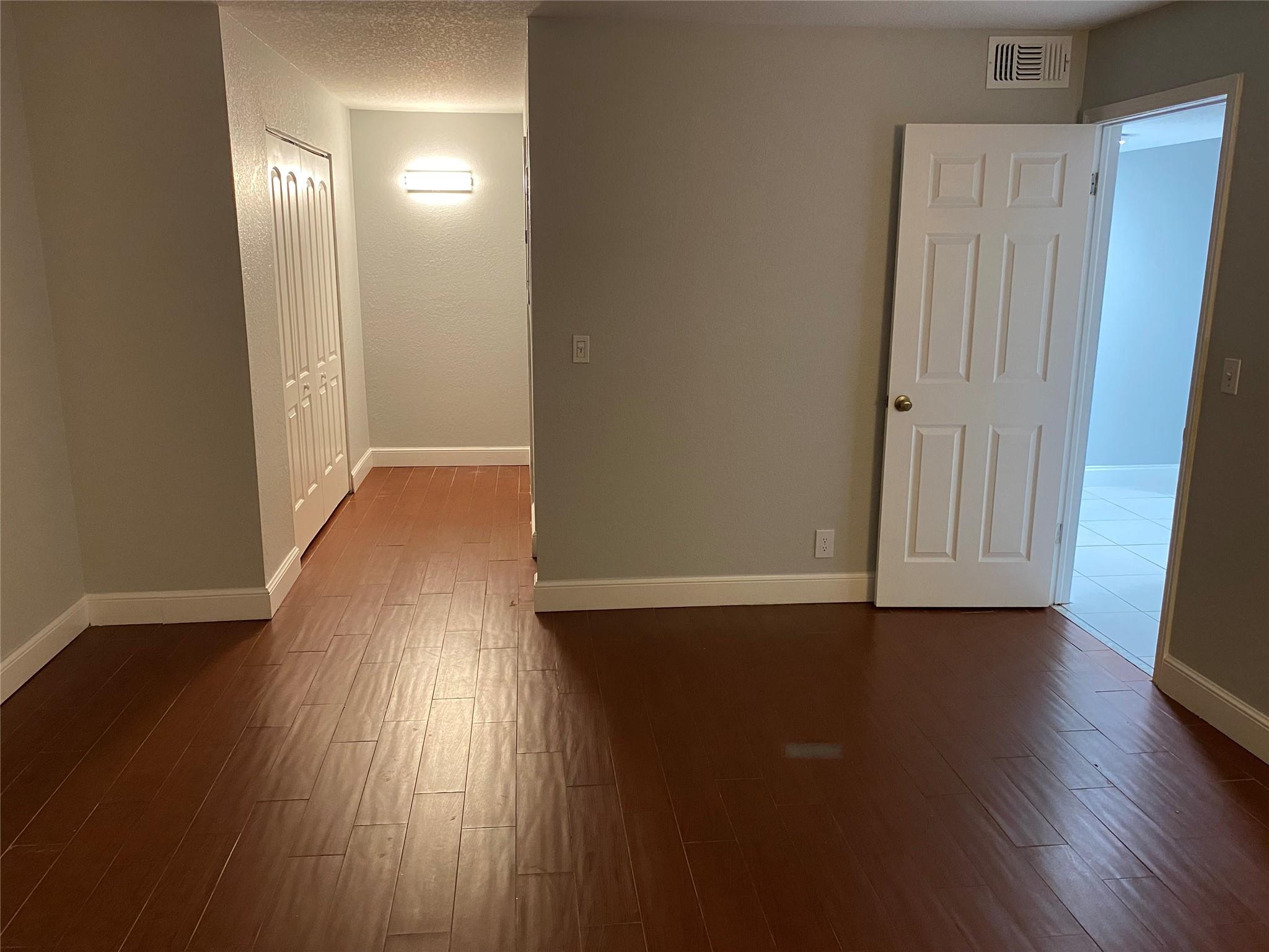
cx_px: 634
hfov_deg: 67.3
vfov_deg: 53.1
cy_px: 476
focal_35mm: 26
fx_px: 953
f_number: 1.8
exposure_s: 1/60
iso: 320
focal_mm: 4.25
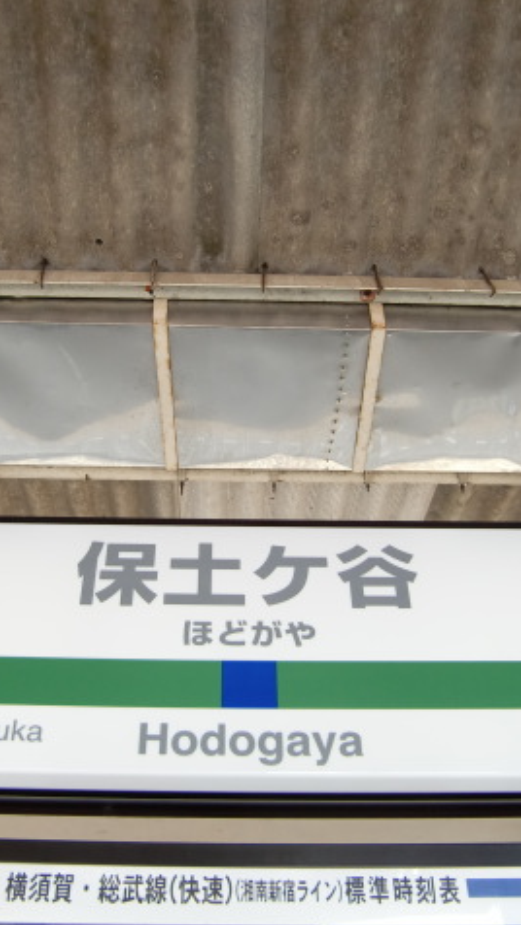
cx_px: 243
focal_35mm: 41
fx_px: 1006
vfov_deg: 49.4
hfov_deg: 29.0
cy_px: 462
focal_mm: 4.9
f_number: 2.6
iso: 80
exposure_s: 1/60
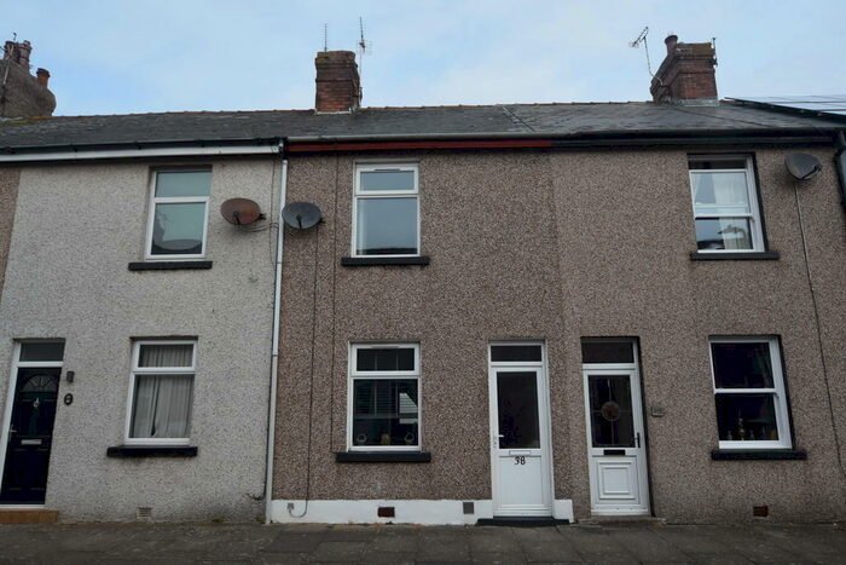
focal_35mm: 22
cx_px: 423
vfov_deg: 56.2
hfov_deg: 77.3
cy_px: 282
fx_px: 529
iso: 200
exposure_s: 1/250
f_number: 8
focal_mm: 15
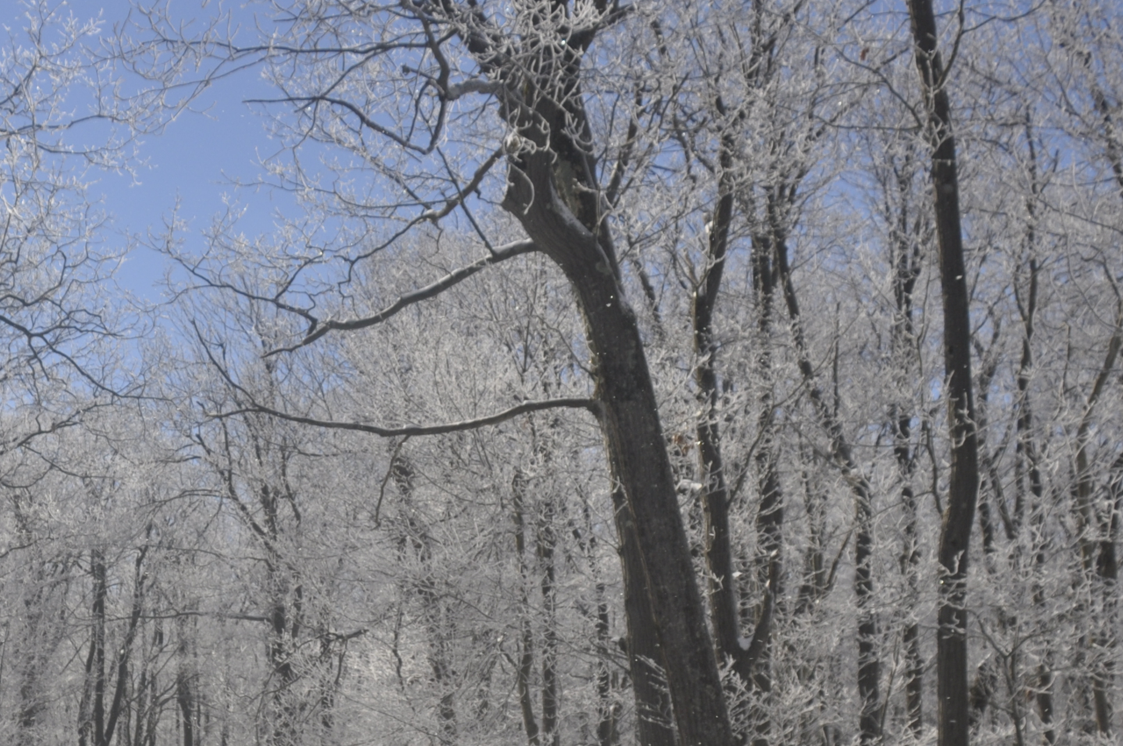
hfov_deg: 32.7
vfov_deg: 22.0
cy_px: 671
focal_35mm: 60
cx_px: 267
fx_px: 1869
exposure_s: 1/2000
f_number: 3.5
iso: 200
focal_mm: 18
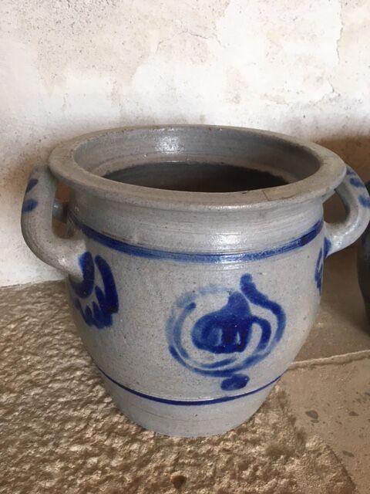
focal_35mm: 29
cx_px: 185
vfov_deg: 61.7
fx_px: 413
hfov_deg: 48.2
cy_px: 247
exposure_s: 1/33
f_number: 2.2
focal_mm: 4.15
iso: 32
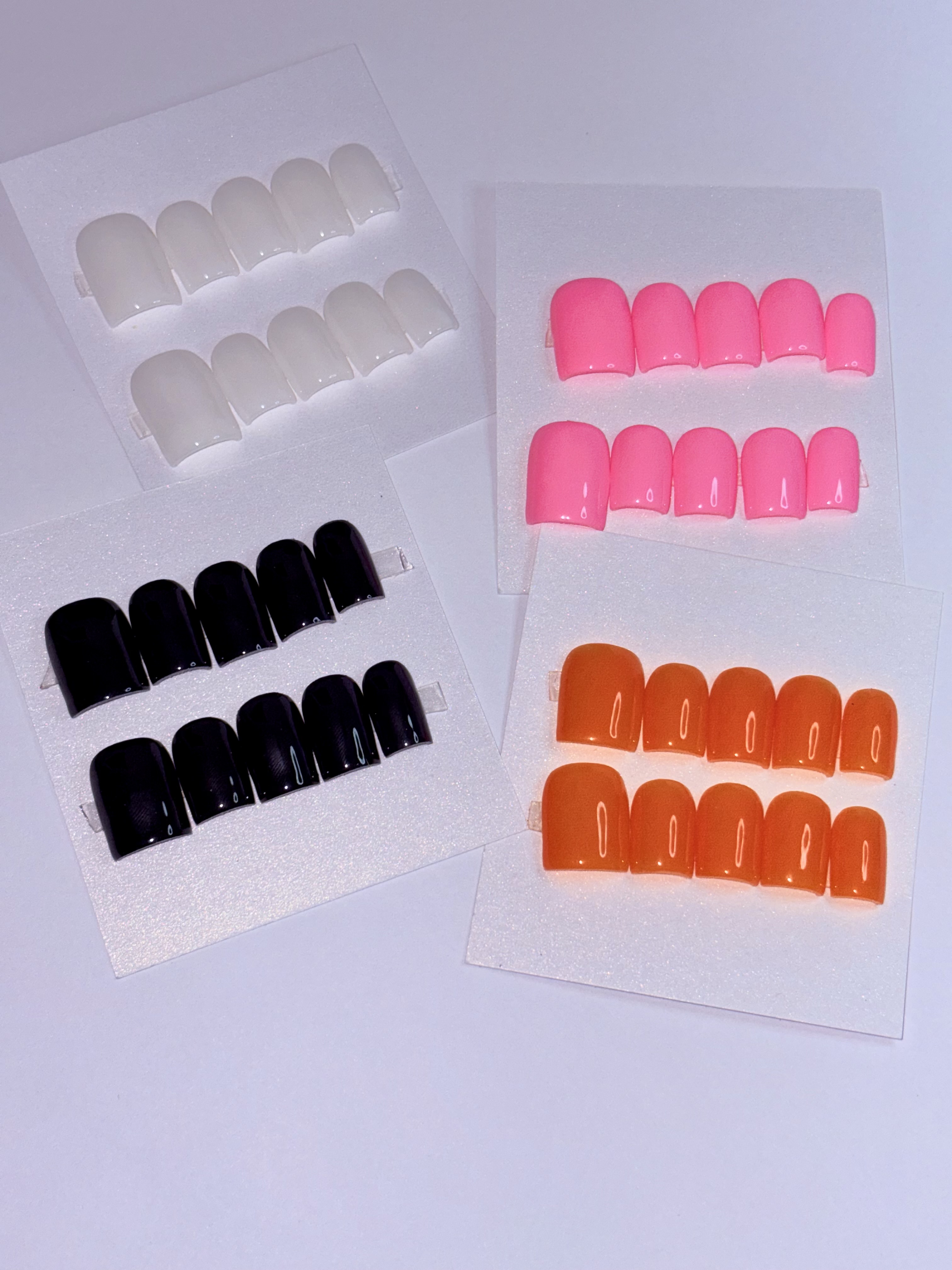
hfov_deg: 28.0
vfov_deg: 36.8
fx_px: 1907
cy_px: 635
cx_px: 476
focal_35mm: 52
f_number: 1.6
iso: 25
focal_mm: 5.96
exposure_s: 1/220
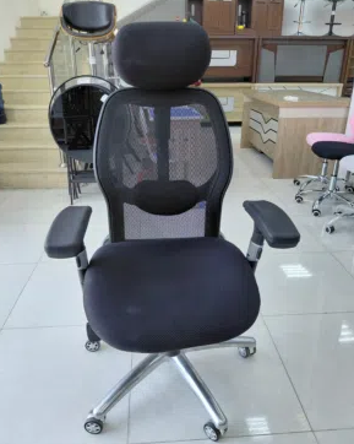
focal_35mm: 27
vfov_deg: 64.1
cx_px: 178
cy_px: 232
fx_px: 354
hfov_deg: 53.1
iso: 64
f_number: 1.8
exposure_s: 1/120
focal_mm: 4.69
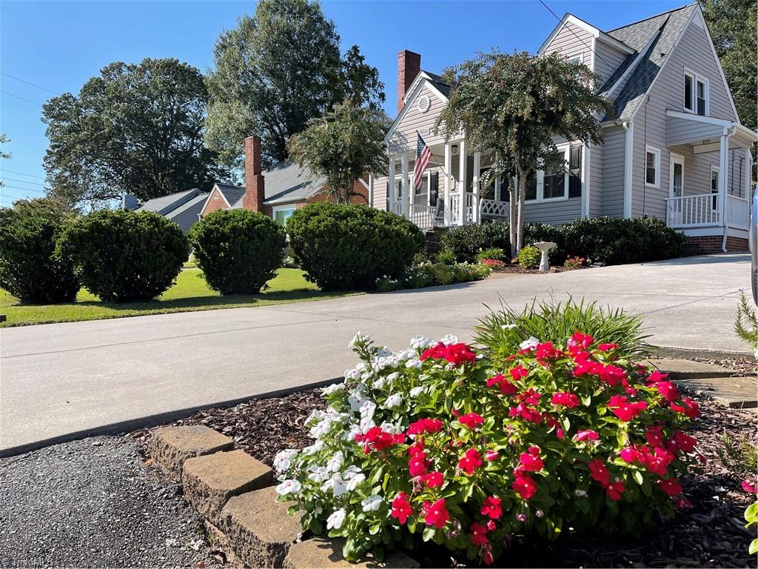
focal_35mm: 25
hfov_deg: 69.4
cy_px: 284
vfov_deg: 54.9
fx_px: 547
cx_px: 379
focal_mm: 5.1
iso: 32
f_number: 1.6
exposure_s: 1/2545
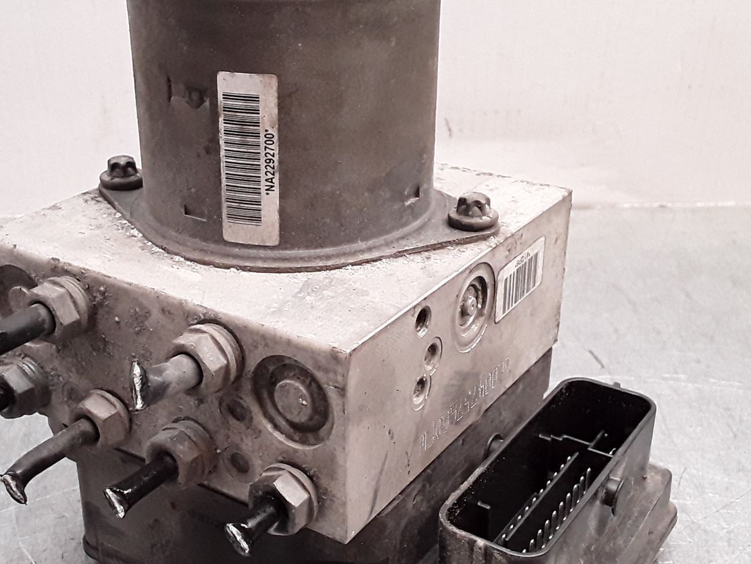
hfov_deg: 38.8
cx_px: 318
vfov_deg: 29.7
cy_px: 309
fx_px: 1063
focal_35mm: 49
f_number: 1.9
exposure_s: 1/100
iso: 100
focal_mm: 2.91
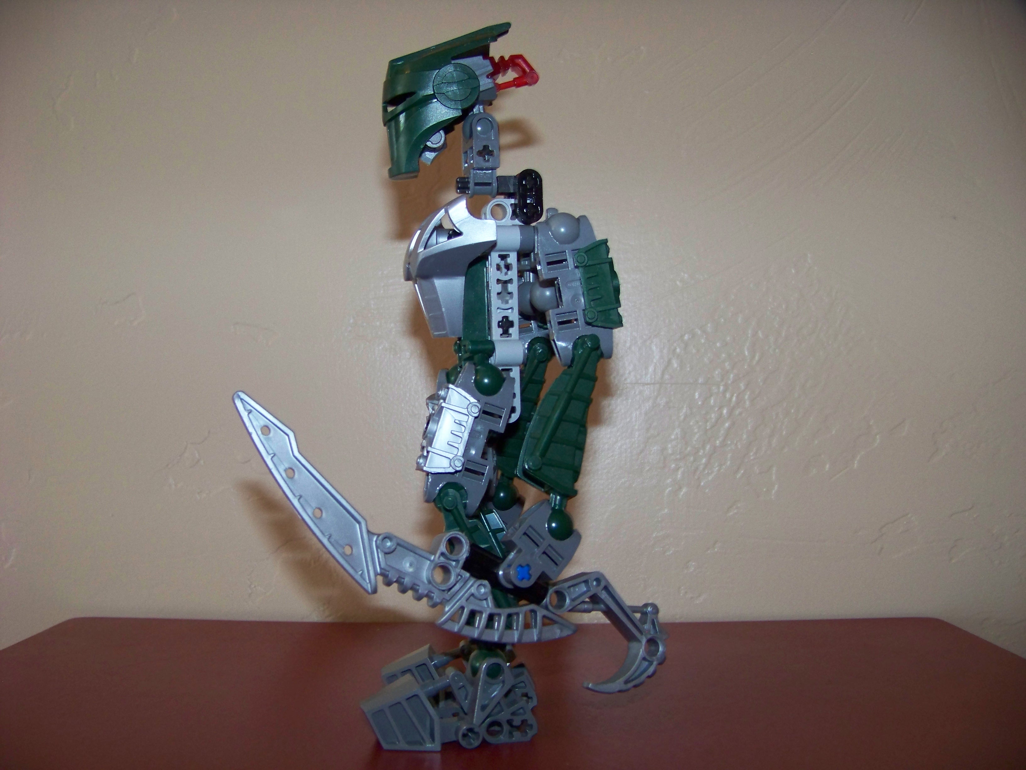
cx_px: 513
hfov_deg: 51.4
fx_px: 1067
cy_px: 385
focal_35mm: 36
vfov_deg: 39.7
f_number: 2.8
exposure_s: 1/30
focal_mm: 5.85
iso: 200
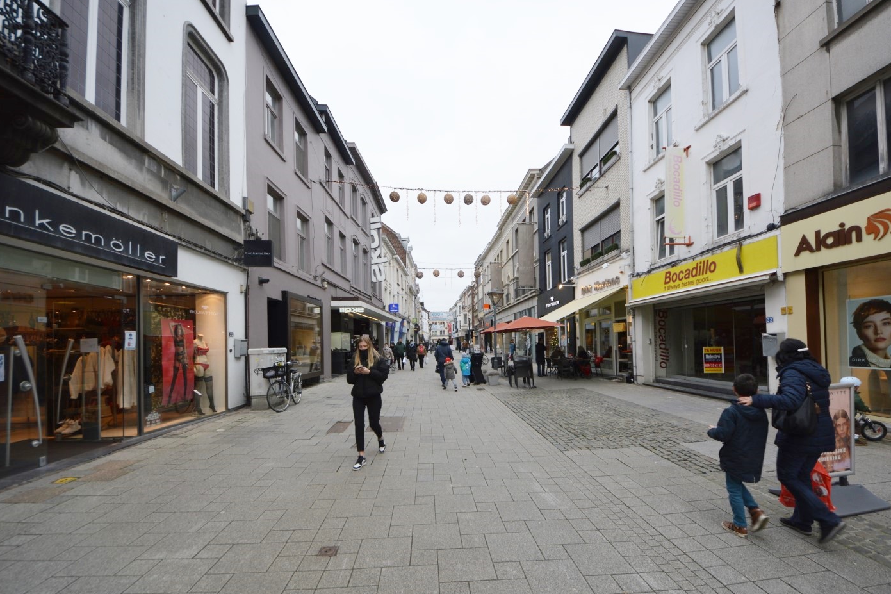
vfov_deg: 80.8
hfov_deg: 104.2
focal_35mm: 14
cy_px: 333
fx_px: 346
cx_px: 463
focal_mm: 8
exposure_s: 1/125
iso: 180
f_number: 5.6
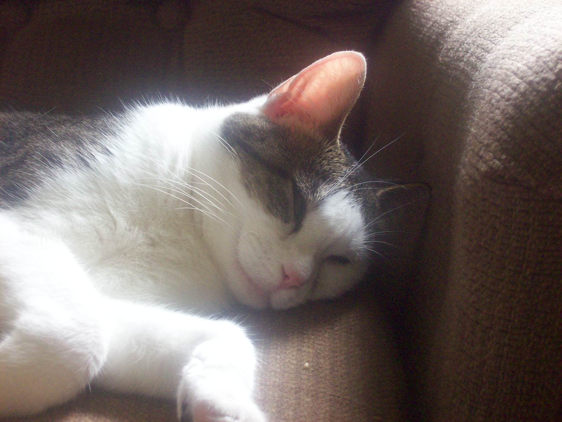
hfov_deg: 27.8
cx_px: 281
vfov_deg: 21.0
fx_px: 1136
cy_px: 211
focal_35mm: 70
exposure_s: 1/8.21
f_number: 3.8
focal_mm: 11.6
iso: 160
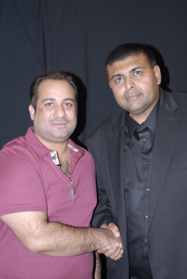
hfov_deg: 23.8
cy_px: 140
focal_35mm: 57
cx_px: 94
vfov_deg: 35.0
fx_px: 443
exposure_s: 1/60
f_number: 4.2
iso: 400
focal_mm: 38
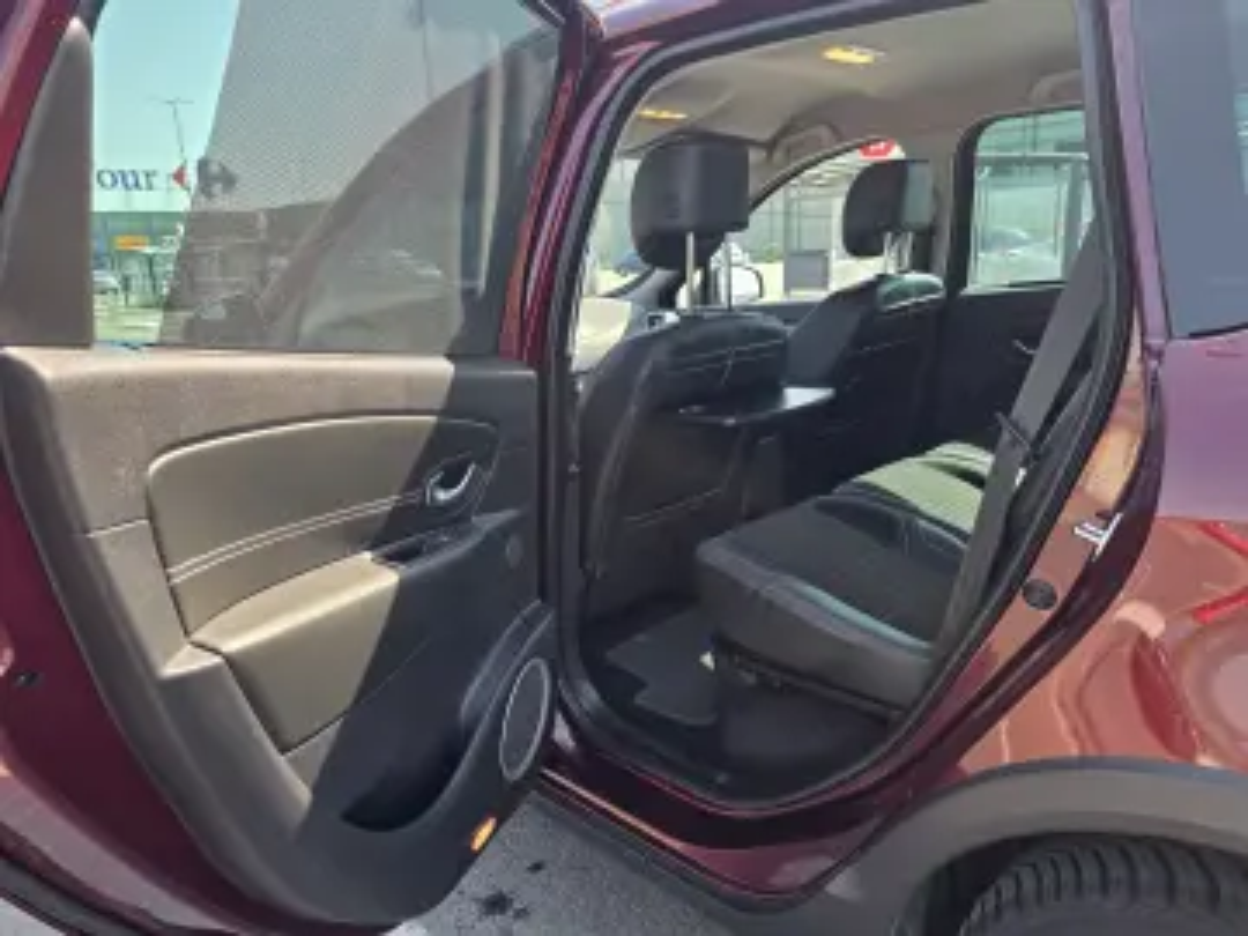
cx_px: 624
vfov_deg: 58.9
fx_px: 829
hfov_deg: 73.9
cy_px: 468
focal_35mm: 23
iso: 40
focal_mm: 6.25
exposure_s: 1/359
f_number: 1.7
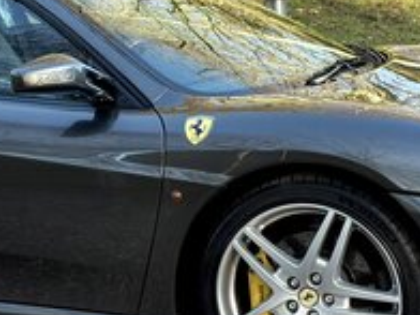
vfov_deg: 10.4
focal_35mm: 143
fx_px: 1735
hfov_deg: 13.8
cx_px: 139
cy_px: 197
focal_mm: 6.76
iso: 80
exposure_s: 1/476
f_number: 1.78
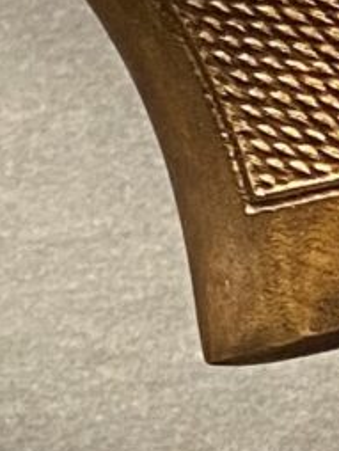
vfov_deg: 7.5
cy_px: 21
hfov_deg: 5.2
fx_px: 3415
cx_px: 1246
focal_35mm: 262
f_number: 1.8
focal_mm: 4.25
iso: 400
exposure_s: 1/40
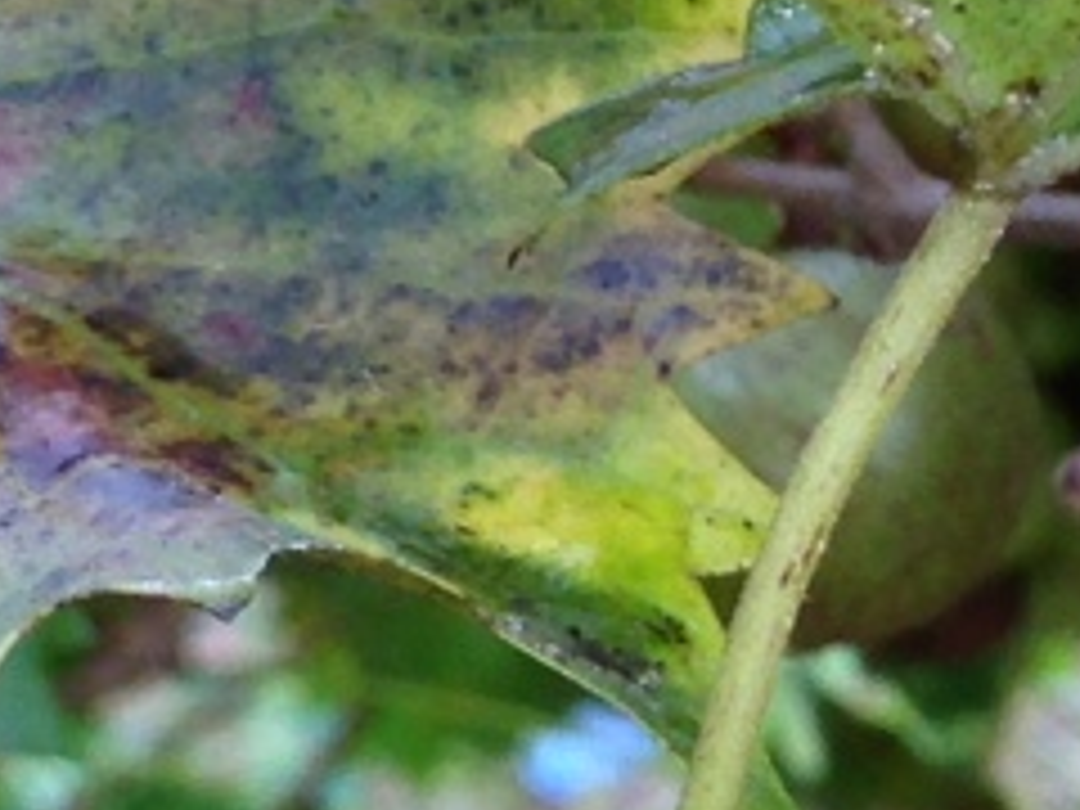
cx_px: -2318
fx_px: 6989
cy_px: 630
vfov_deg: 6.6
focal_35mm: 224
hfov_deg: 7.6
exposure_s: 1/60
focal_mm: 4.13
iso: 64
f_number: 2.4
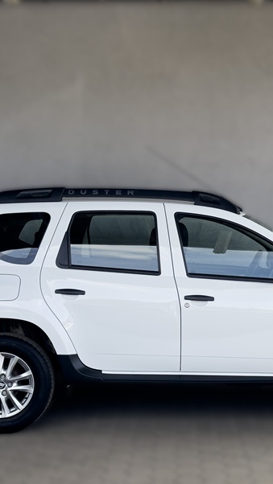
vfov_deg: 30.1
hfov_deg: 17.2
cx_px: 196
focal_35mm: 70
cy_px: 242
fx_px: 900
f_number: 1.8
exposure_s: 1/900
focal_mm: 6.86
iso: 64
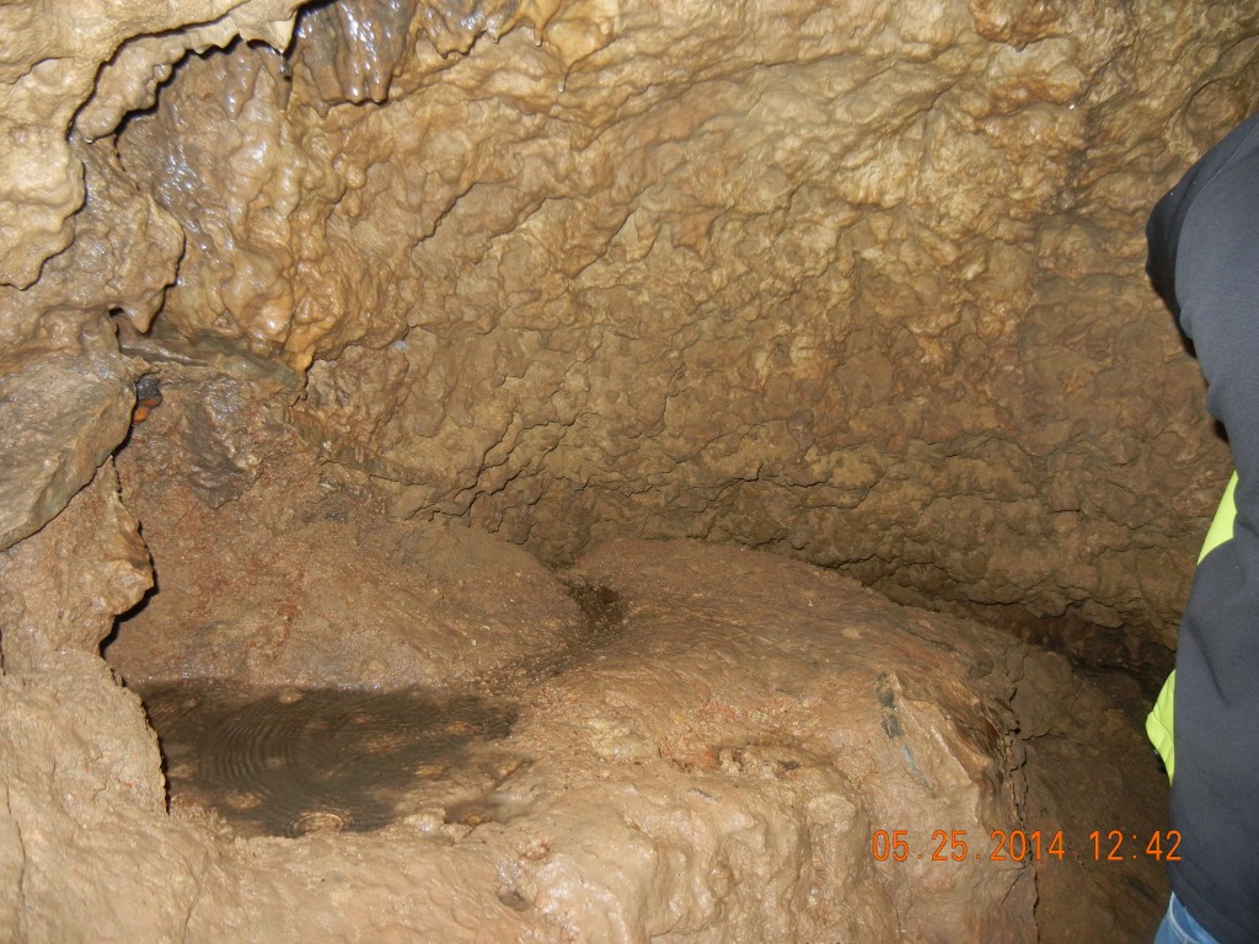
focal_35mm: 30
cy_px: 472
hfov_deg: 60.0
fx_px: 1091
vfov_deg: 46.8
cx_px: 630
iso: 268
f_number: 3.5
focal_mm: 5.4
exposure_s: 1/30
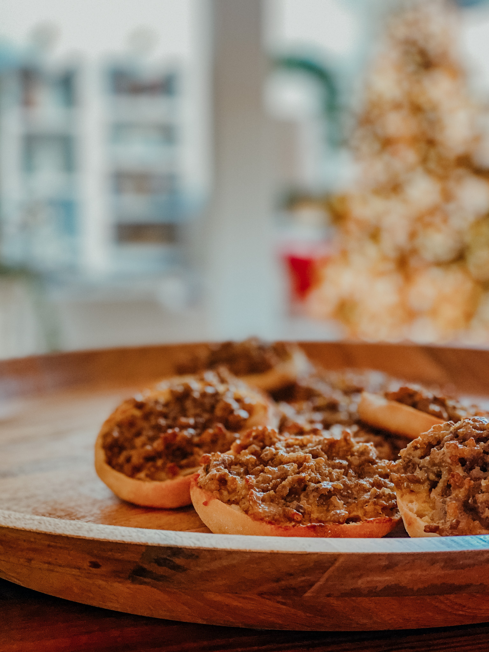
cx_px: 244
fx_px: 979
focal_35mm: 52
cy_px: 326
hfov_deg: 28.0
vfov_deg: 36.8
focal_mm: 6
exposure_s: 1/25
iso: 400
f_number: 2
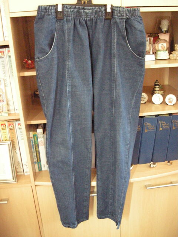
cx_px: 89
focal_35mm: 35
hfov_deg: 40.7
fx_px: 240
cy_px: 118
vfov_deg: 52.6
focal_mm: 7.5
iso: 1600
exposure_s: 1/6.2
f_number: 2.7
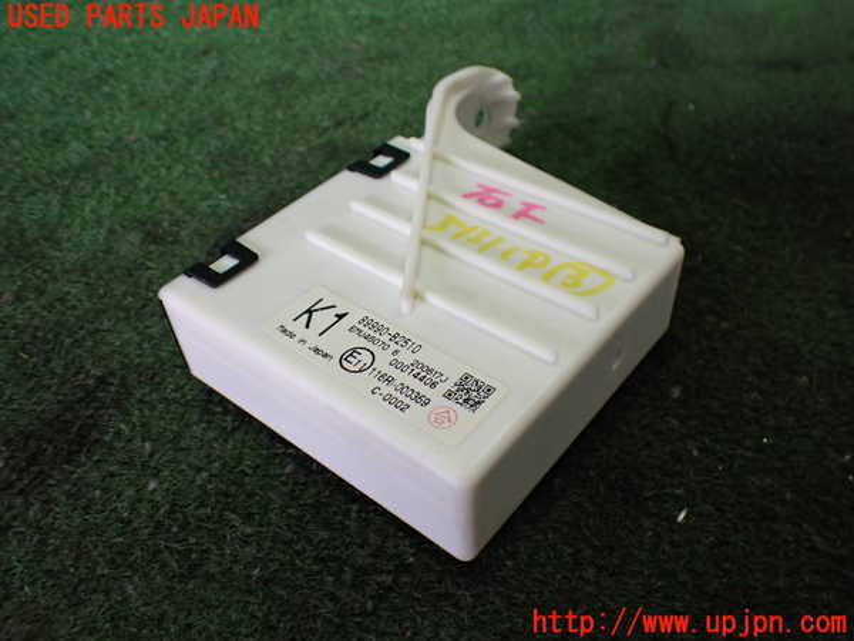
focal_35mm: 30
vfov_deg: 46.8
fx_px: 740
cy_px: 320
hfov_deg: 60.0
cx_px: 427
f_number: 2.3
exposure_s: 1/125
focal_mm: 5.4
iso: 500
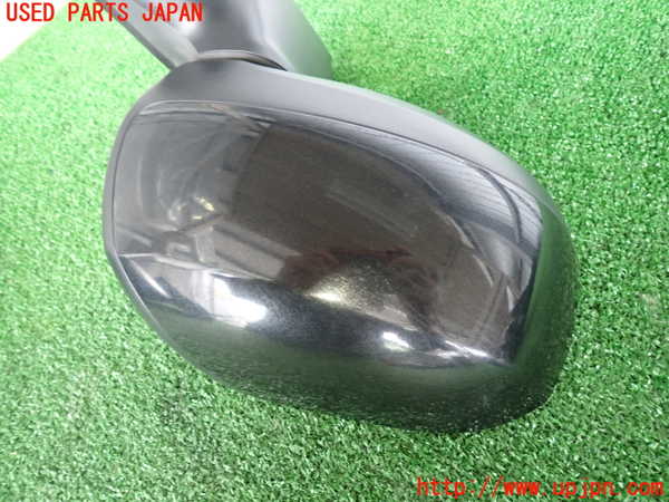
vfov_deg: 54.9
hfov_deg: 69.4
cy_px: 251
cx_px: 334
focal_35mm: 25
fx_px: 483
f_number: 2
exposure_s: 1/30
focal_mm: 4.5
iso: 400
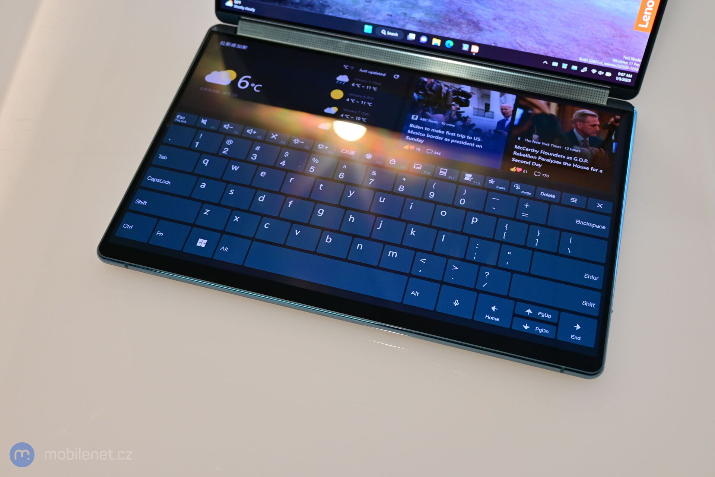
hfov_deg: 47.2
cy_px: 238
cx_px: 358
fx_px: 819
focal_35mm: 41
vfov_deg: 32.4
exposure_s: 1/40
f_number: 4.5
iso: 360
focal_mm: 27.5
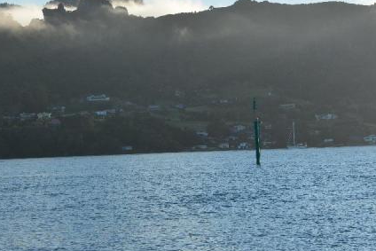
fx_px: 1379
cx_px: 51
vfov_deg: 10.4
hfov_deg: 15.4
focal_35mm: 132
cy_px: 43
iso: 250
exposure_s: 1/500
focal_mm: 70
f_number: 11
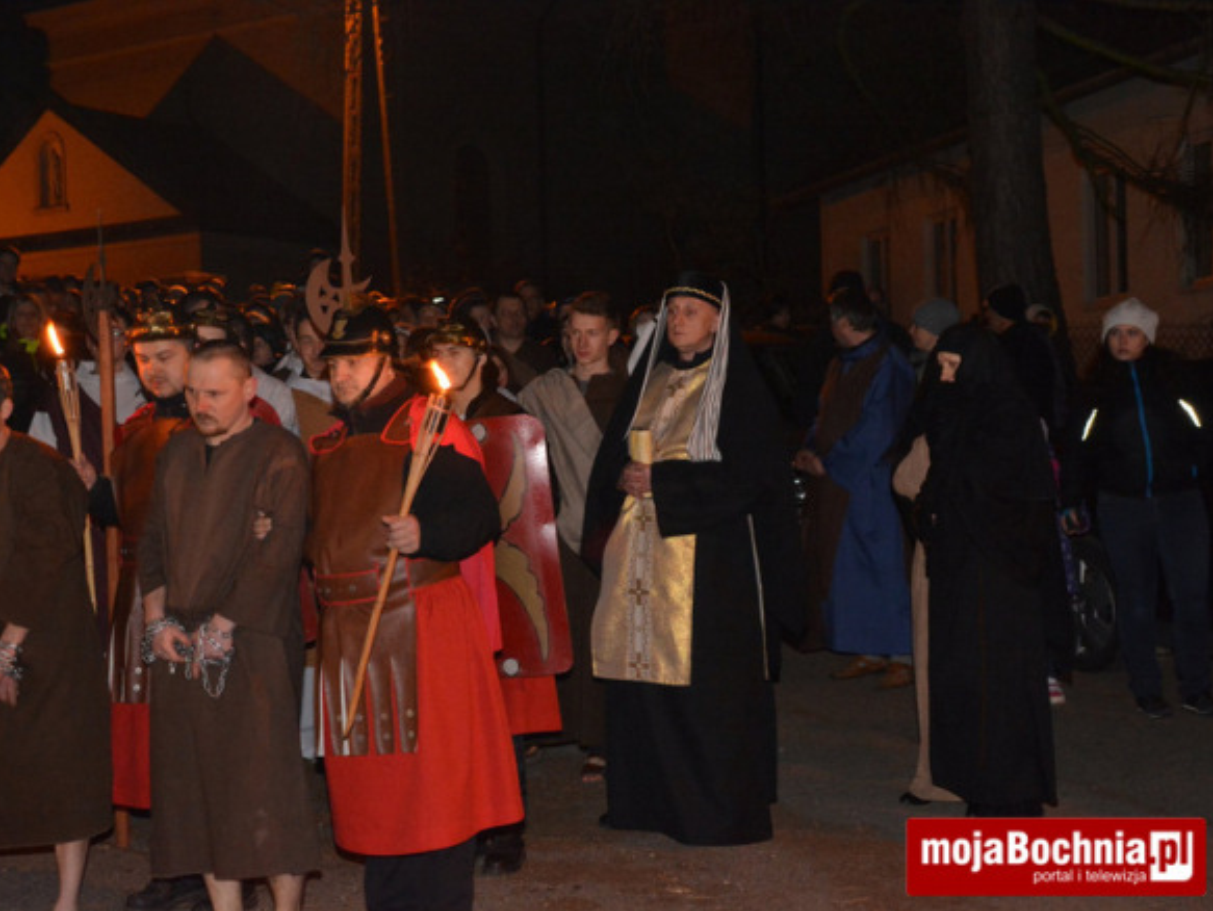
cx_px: 537
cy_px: 456
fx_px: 2174
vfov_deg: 23.7
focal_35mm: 62
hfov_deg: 31.1
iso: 1600
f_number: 4.5
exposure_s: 1/30
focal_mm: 38
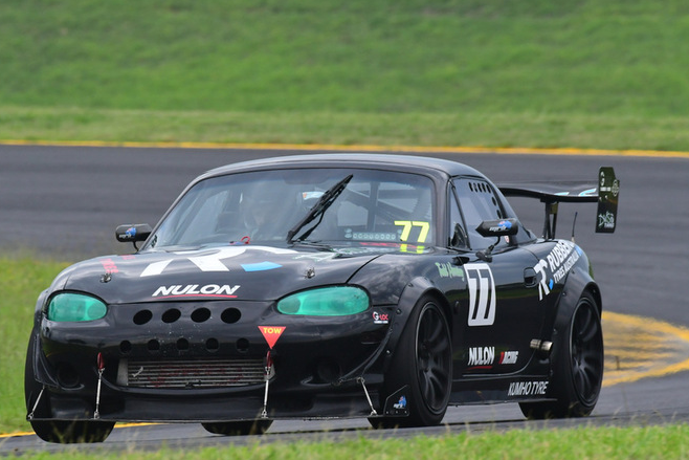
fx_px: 14663
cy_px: 201
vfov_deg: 1.8
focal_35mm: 766
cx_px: 277
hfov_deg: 2.7
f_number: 10
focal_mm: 420
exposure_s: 1/640
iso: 1000
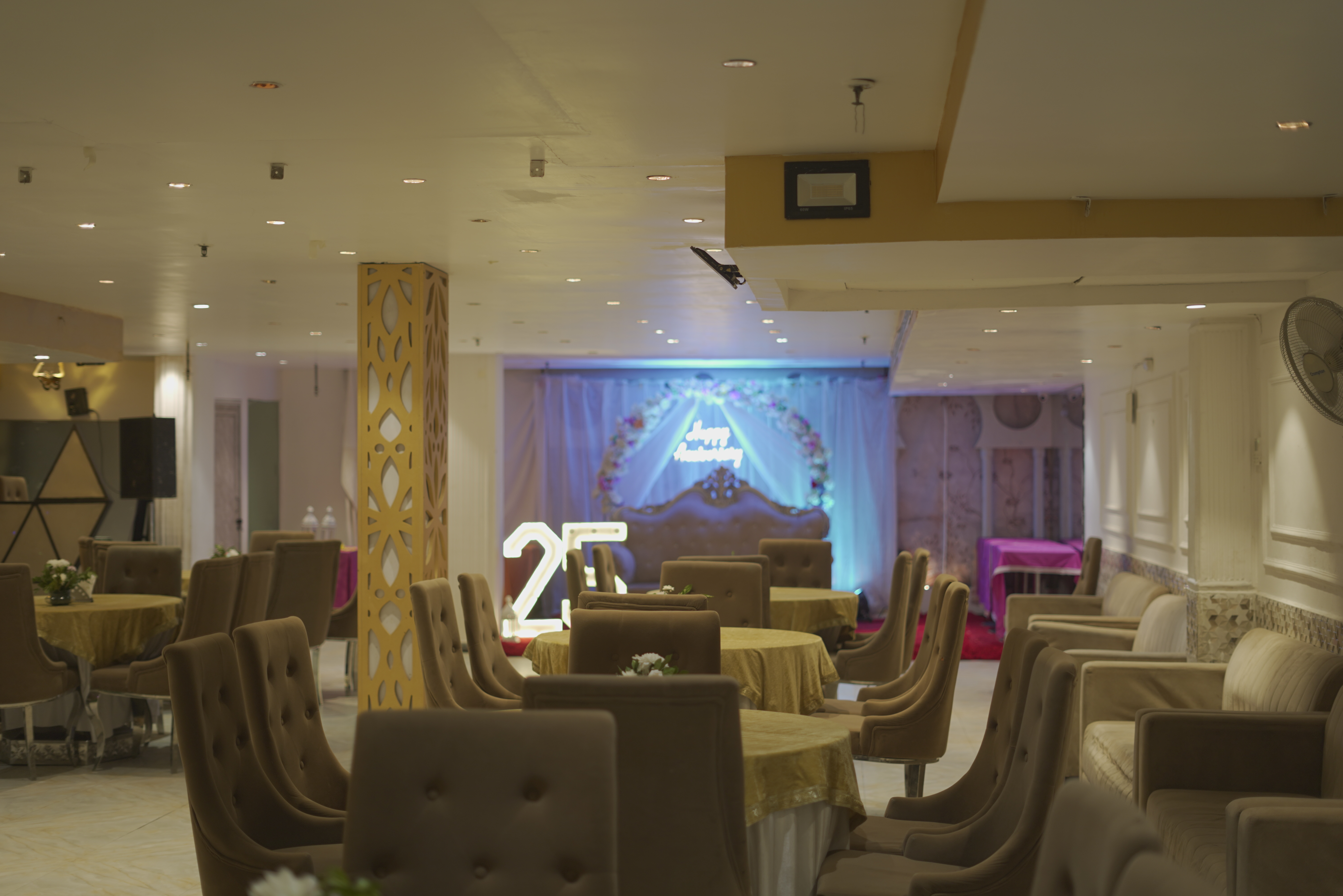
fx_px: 1865
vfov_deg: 27.0
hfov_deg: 39.6
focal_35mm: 50
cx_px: 672
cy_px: 448
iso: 200
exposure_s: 1/100
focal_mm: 50
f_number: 1.8
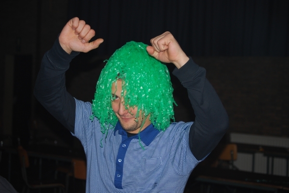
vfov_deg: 16.6
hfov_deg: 24.6
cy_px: 96
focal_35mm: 82
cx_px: 144
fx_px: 663
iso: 200
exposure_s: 1/60
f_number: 4
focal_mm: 55
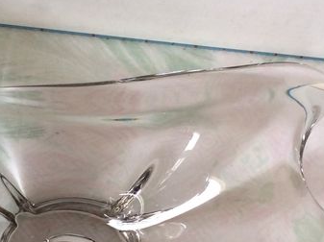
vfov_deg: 15.2
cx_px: 92
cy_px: 255
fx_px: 888
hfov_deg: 20.6
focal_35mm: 95
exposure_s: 1/33
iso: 32
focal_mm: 3.3
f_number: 2.4
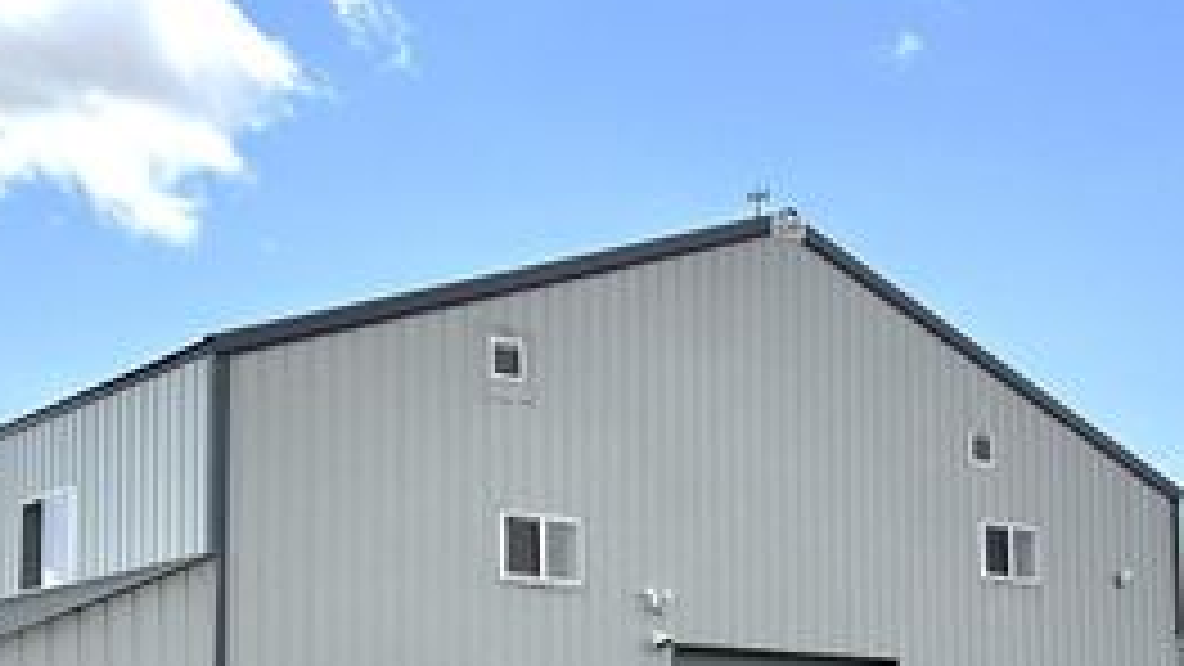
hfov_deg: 34.5
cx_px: 374
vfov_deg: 19.4
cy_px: 677
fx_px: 1884
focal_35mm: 60
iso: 80
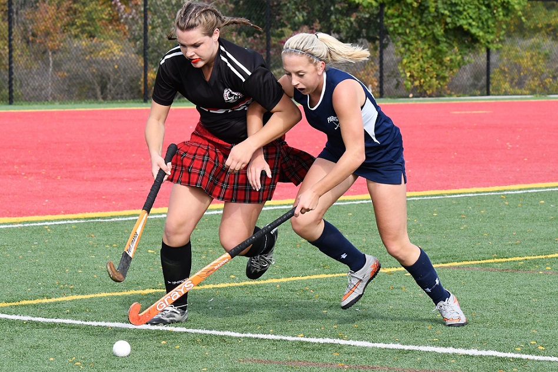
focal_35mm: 158
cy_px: 186
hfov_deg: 13.0
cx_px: 279
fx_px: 2441
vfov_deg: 8.7
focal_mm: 105
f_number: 10
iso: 1100
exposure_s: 1/1000
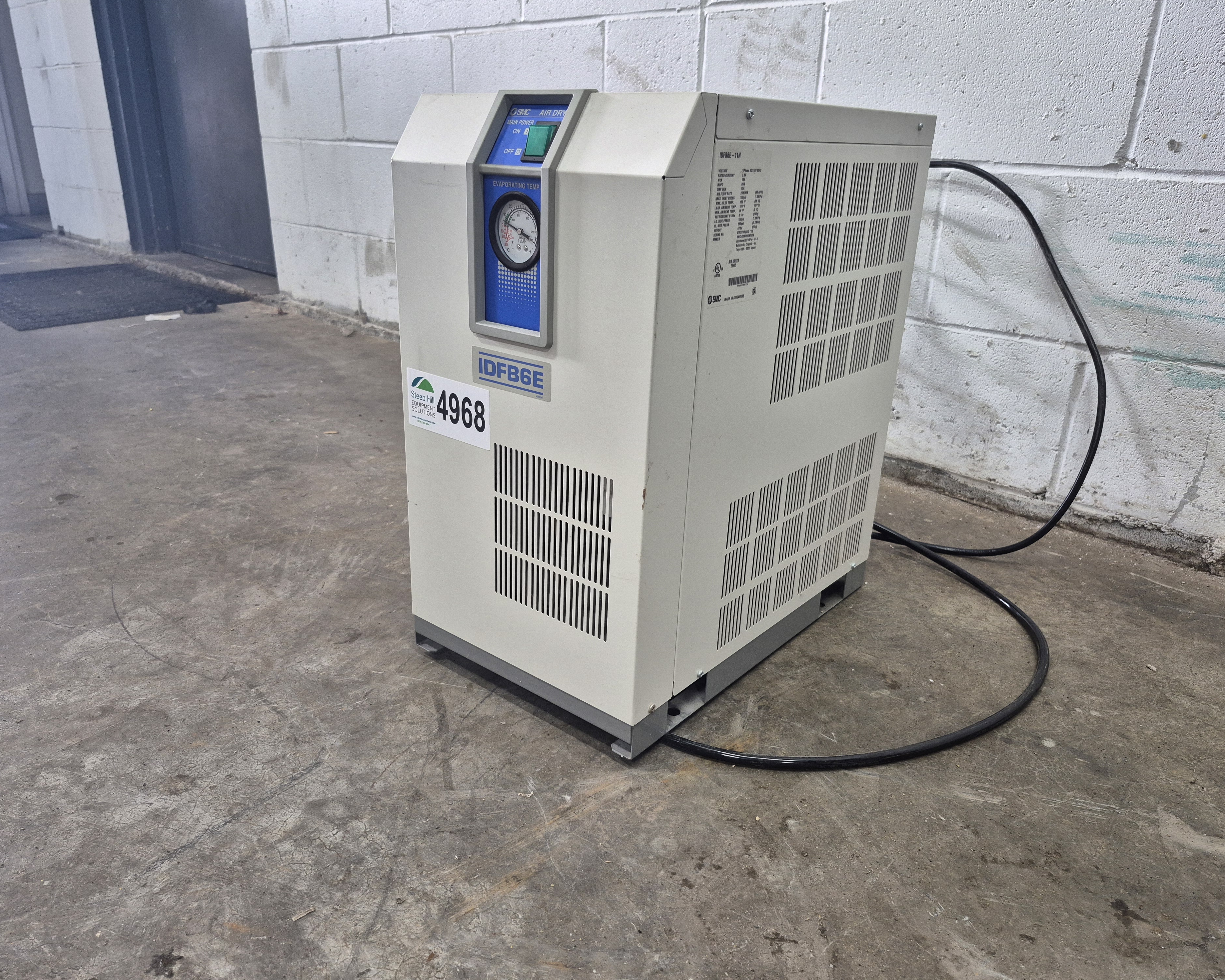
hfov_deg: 70.3
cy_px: 489
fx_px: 870
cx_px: 601
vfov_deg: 58.8
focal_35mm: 24
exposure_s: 1/120
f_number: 1.8
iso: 250
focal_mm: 5.4
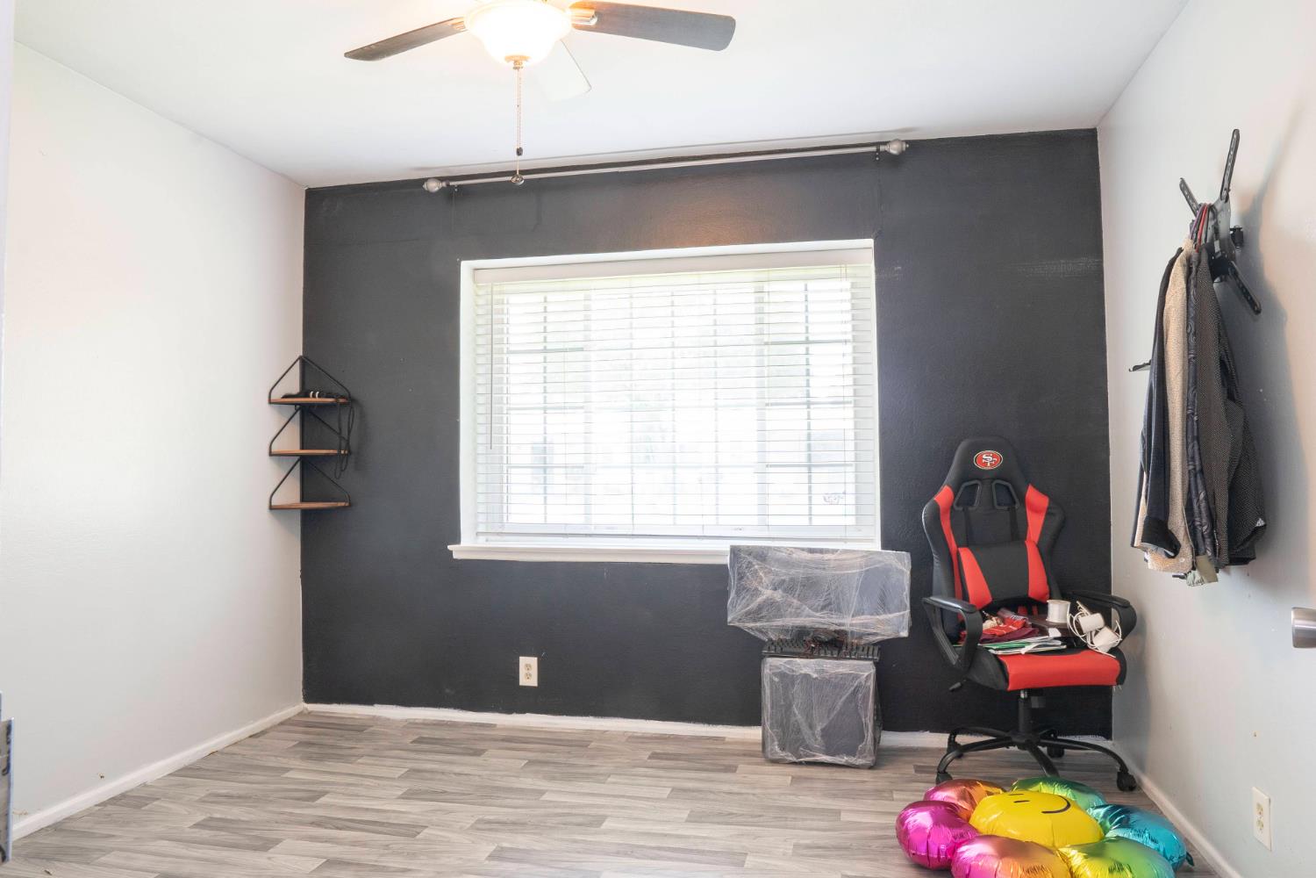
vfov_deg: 53.1
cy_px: 439
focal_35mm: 24
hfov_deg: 73.7
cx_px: 658
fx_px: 877
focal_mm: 16
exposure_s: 1
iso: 100
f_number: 13
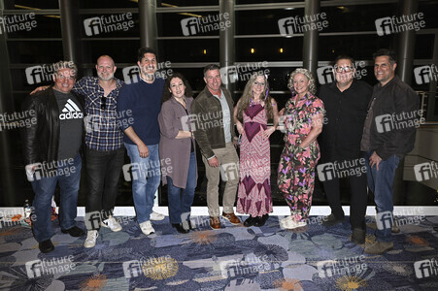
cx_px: 219
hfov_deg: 73.8
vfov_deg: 53.1
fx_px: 292
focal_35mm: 24
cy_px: 146
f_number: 5.6
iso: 2000
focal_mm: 24
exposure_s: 1/250
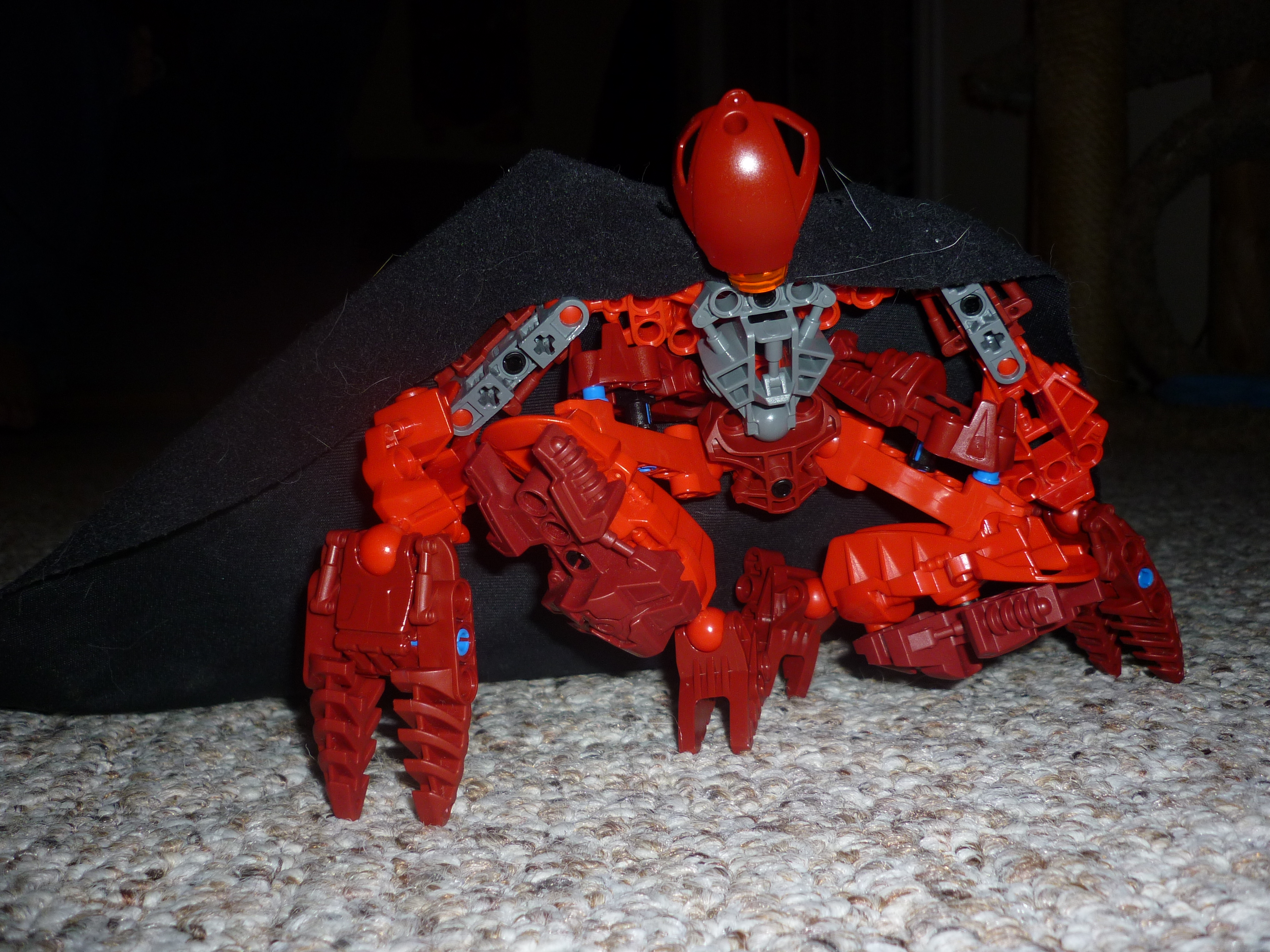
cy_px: 476
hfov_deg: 55.4
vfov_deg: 42.9
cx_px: 635
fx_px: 1211
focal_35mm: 33
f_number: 2.8
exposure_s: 1/125
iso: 100
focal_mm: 5.5
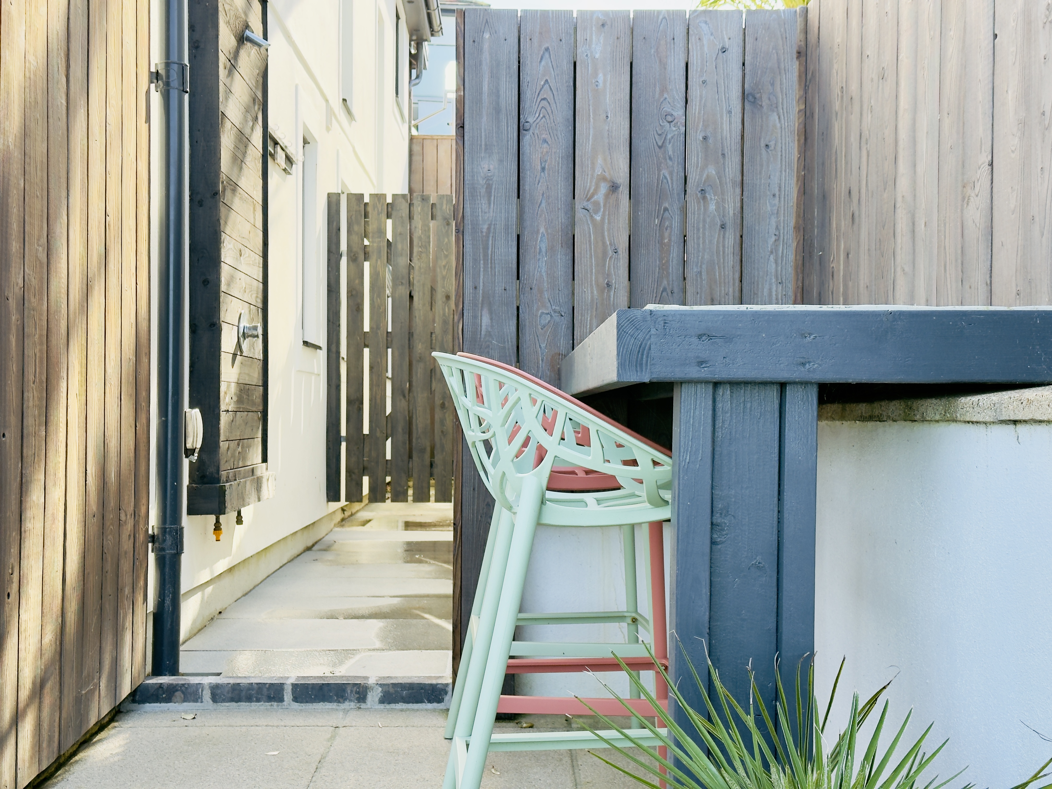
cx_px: 526
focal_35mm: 48
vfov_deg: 30.3
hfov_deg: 39.7
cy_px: 394
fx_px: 1459
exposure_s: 1/875
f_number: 1.78
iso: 80
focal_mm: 6.76
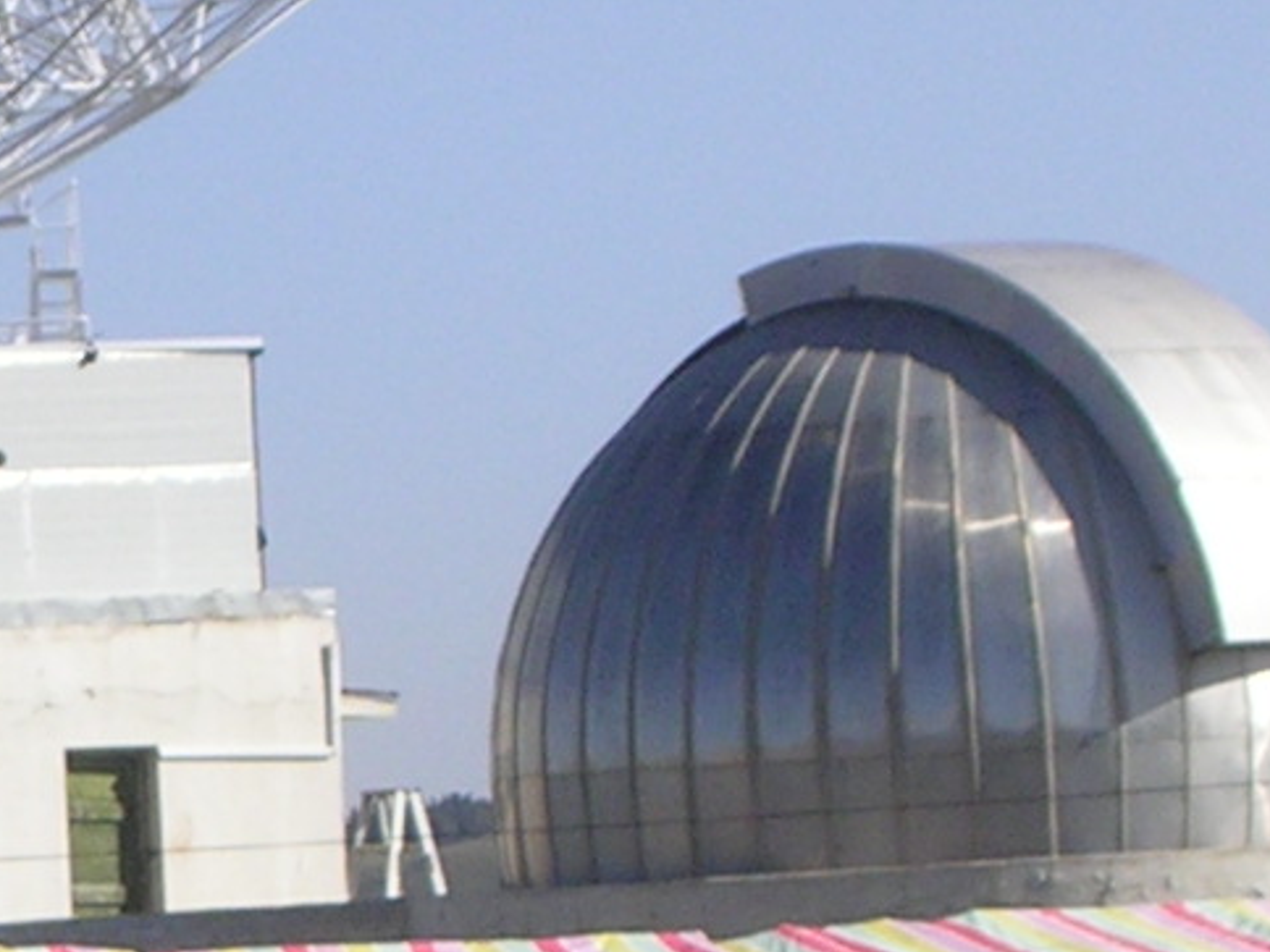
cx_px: -942
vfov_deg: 3.7
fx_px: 14749
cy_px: 1634
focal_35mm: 402
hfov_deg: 4.9
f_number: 4.4
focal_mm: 14.5
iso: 50
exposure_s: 1/671
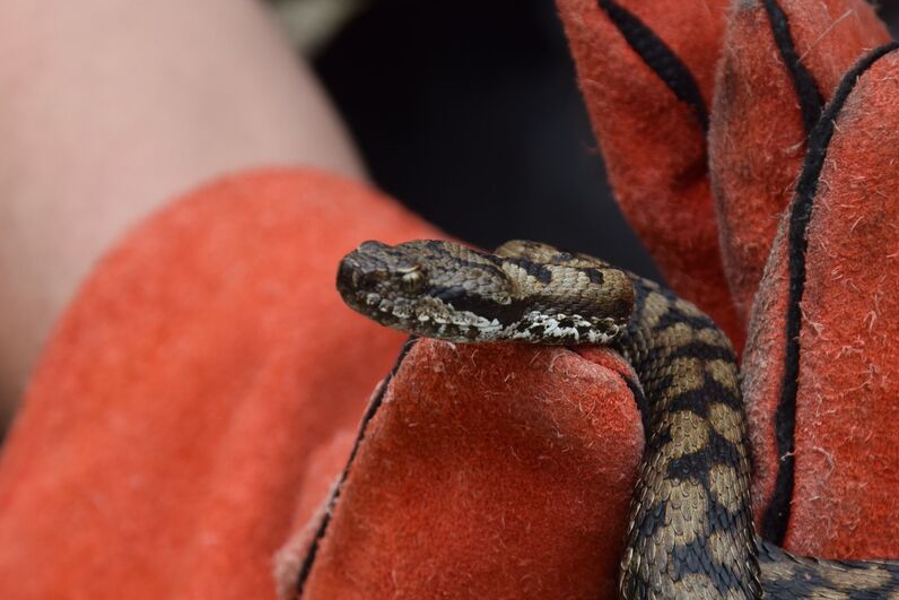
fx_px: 6915
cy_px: 314
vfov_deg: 5.0
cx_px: 411
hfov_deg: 7.4
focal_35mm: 277
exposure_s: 1/250
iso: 250
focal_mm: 105
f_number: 8
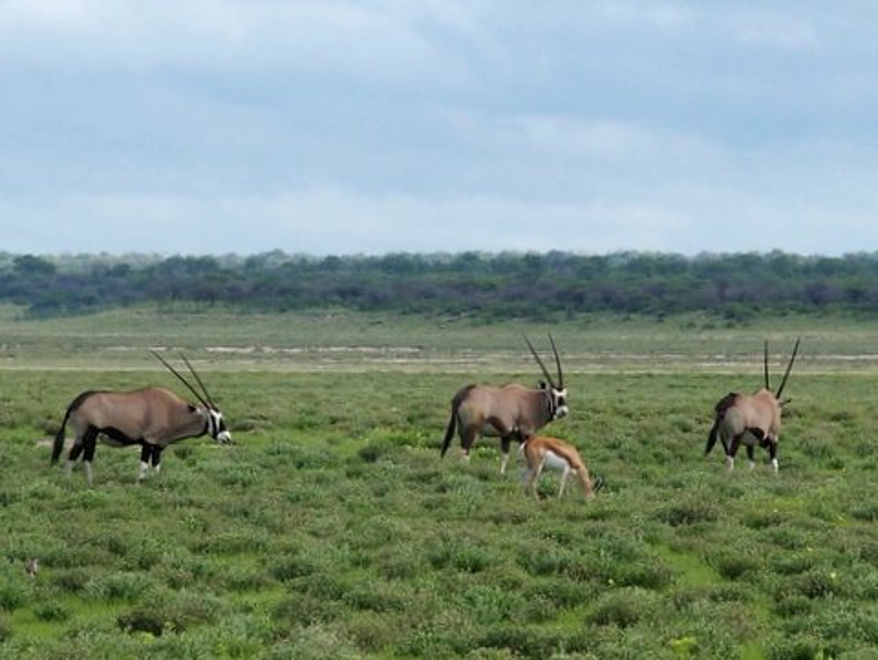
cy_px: 330
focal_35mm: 300
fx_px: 7617
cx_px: 439
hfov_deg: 6.6
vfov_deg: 5.0
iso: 100
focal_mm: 64.3
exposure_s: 1/500
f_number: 3.5
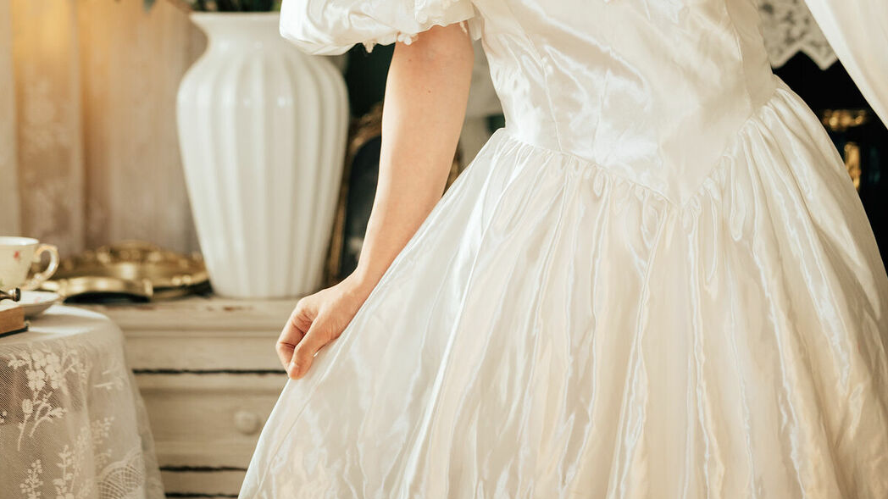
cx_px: 444
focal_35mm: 211
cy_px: -78
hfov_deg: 10.2
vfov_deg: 5.7
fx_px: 4967
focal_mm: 135
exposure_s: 1/250
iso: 640
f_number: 2.8
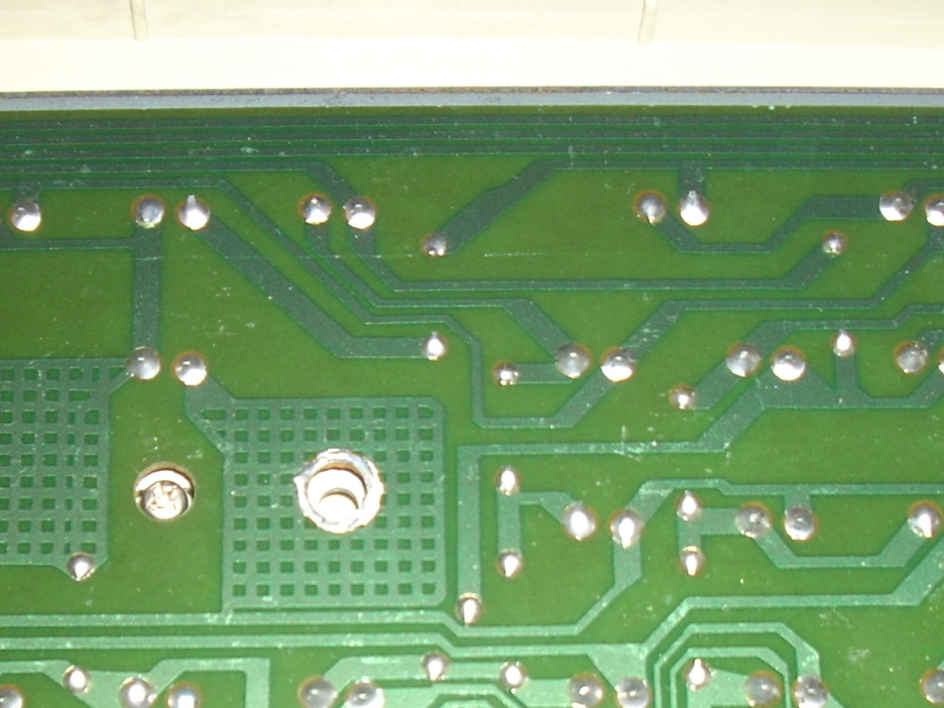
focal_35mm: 81
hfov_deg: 24.1
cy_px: 600
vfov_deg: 18.0
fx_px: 2209
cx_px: 395
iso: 64
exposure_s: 1/60
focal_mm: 6.2
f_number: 2.8
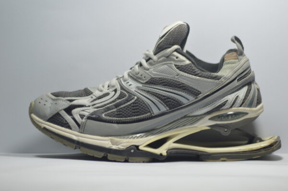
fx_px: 1619
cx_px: 144
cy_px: 96
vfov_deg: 6.8
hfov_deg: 10.2
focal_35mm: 202
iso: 640
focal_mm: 135
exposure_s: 1/125
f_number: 4.2
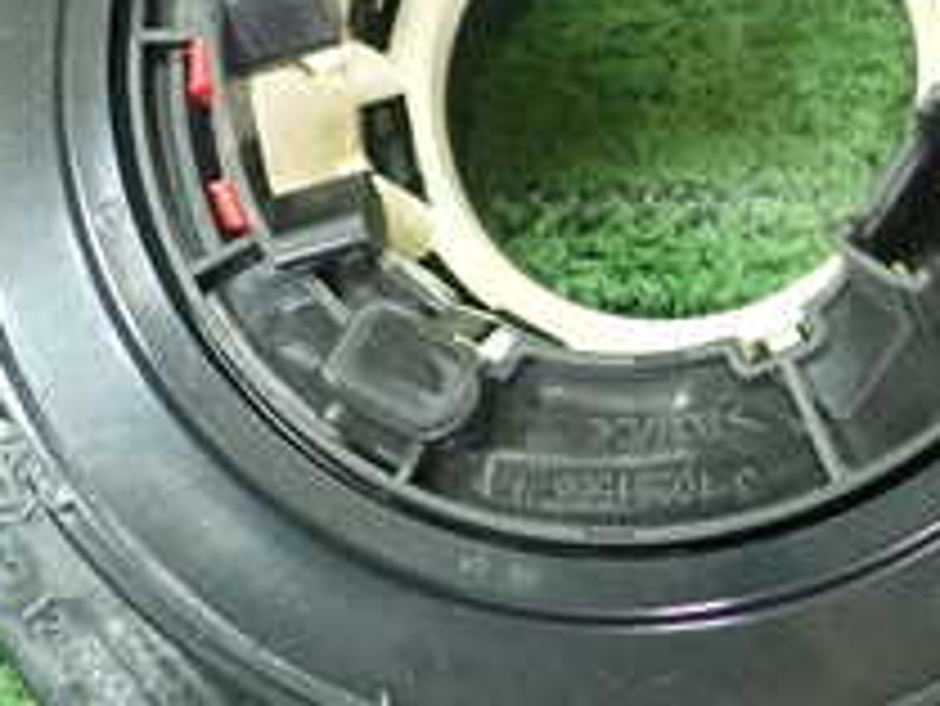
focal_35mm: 86
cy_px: 99
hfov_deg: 22.3
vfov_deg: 17.0
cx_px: 796
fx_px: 2337
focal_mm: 5.5
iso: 640
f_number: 2.3
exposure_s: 1/125
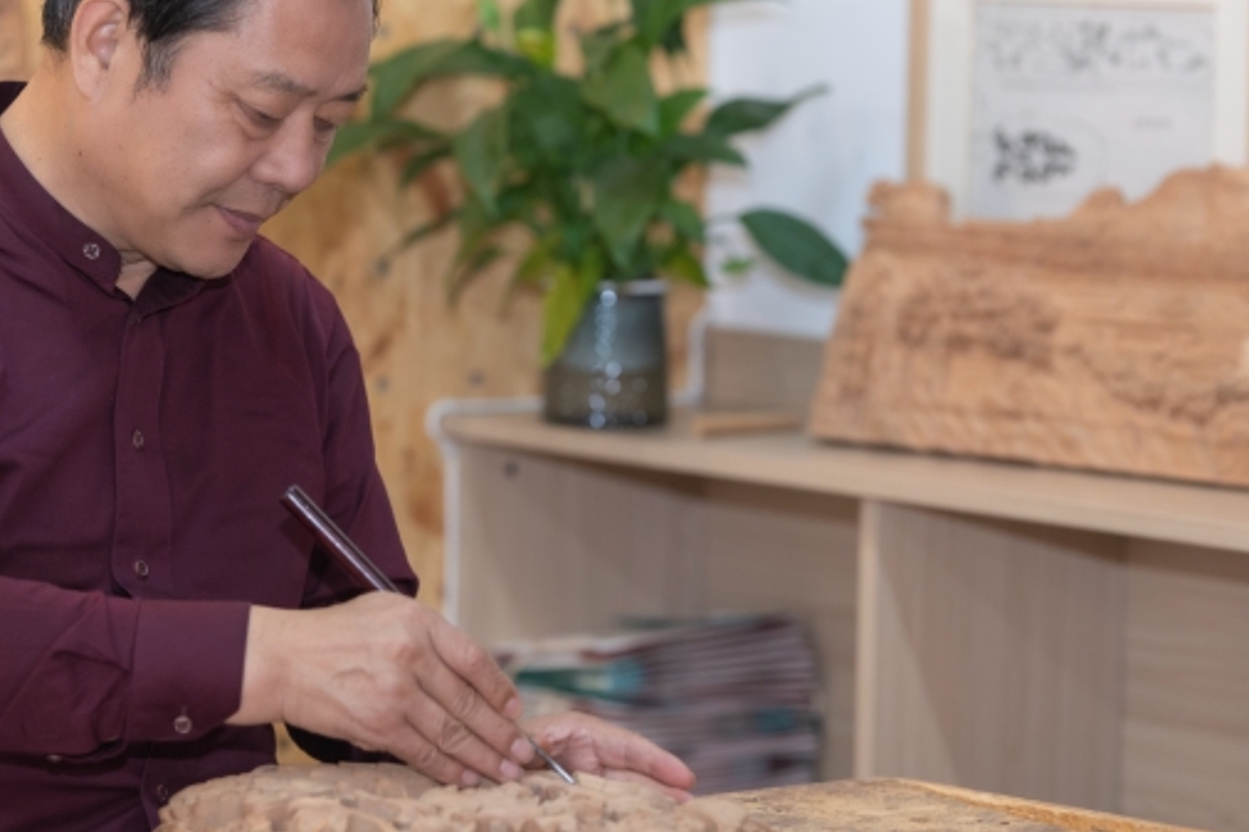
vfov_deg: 8.3
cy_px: 359
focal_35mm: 166
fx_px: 5757
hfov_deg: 12.4
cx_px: 444
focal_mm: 105
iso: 400
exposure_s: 1/50
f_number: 2.5
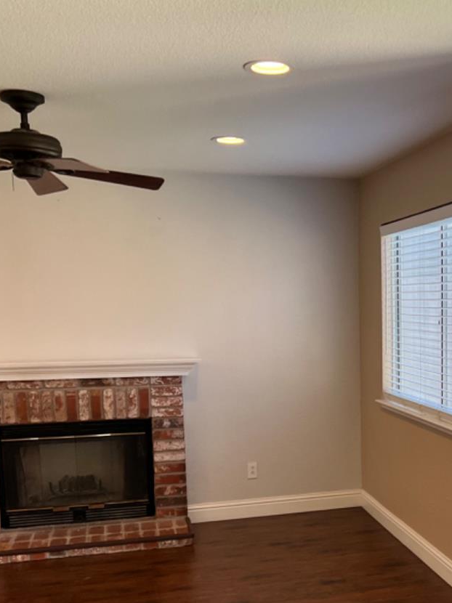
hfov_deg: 29.8
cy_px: 405
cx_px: 390
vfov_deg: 39.9
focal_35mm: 47
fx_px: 819
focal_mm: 5.7
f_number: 1.5
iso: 80
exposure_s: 1/121
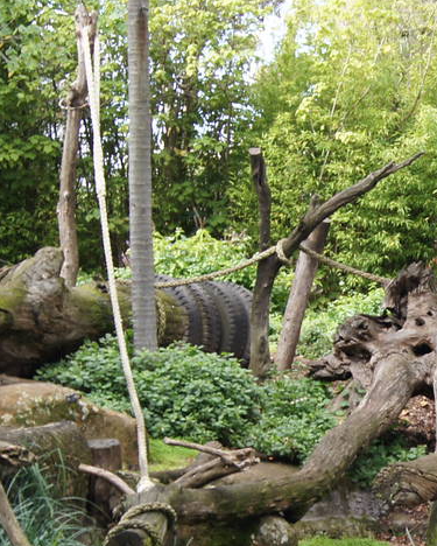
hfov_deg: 12.1
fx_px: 2019
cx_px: 520
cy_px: 404
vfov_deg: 15.3
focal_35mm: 125
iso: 100
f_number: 5.6
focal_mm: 26
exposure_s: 1/50
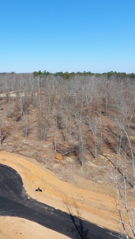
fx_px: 191
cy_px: 119
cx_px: 22
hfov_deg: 37.2
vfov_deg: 64.3
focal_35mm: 30
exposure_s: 1/790
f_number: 2.8
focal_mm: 3.61
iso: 100
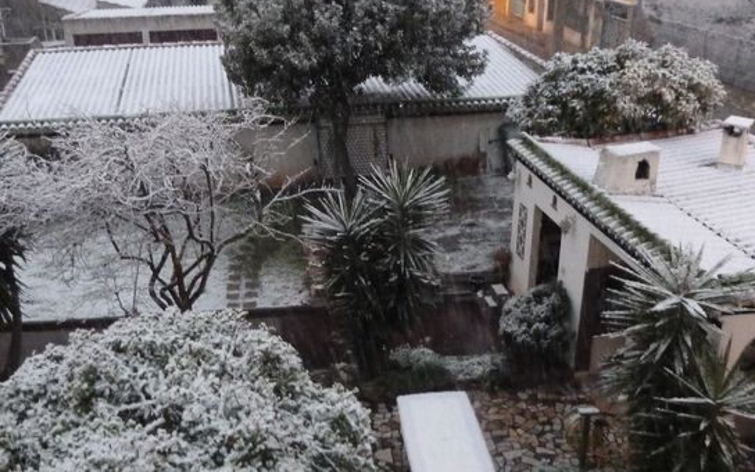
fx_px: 802
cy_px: 247
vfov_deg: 32.8
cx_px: 333
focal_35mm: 39
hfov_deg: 50.3
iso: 800
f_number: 3.3
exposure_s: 1/8
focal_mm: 4.1
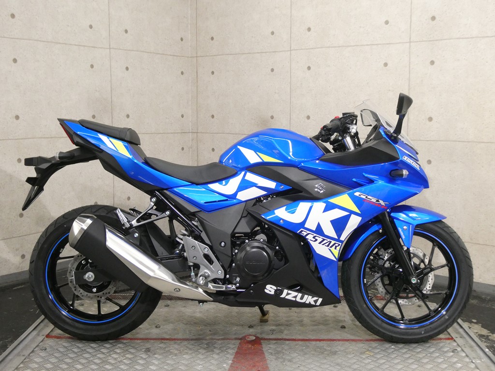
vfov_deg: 32.9
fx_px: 629
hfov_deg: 42.9
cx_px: 248
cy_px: 186
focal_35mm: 44
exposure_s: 1/80
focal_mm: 7.8
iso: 500
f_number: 3.9
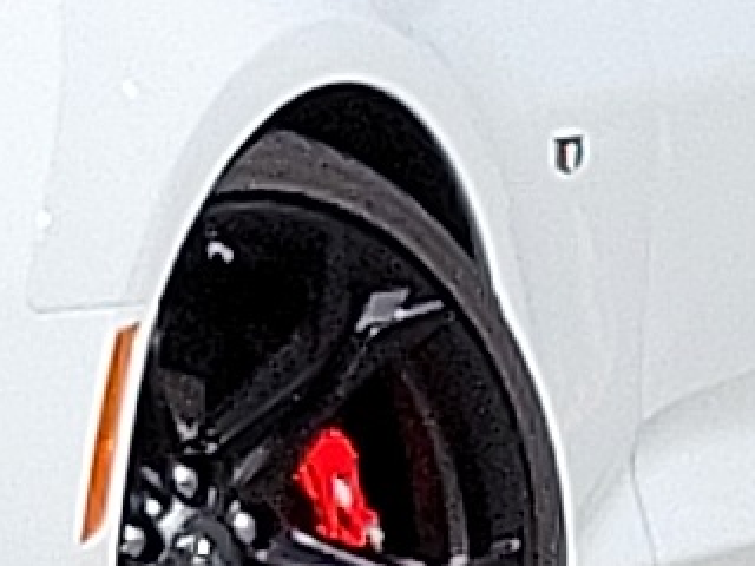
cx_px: -236
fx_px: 2835
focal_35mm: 130
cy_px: 163
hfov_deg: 14.5
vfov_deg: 11.4
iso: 50
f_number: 1.8
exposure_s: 1/5000
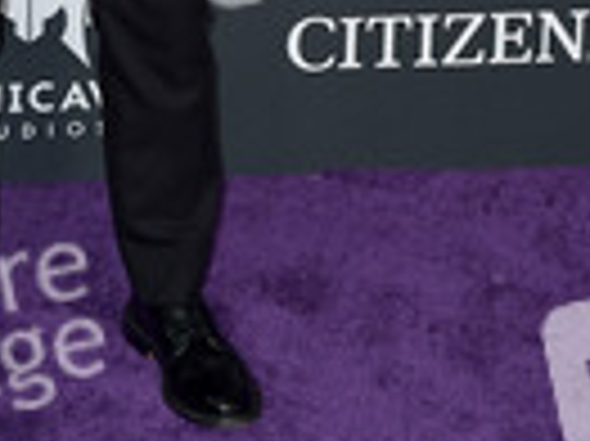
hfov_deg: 13.8
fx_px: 2401
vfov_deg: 10.0
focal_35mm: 141
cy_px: -324
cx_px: 7
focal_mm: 48
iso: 250
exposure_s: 1/250
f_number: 5
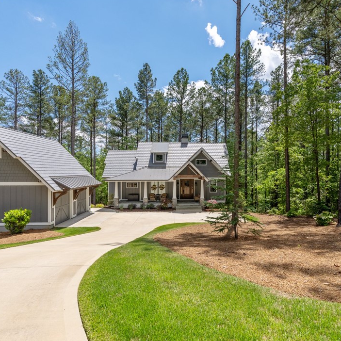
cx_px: 196
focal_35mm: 21
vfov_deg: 72.1
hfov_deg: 71.7
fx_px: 234
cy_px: 171
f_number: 8
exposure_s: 1/800
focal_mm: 16
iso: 250
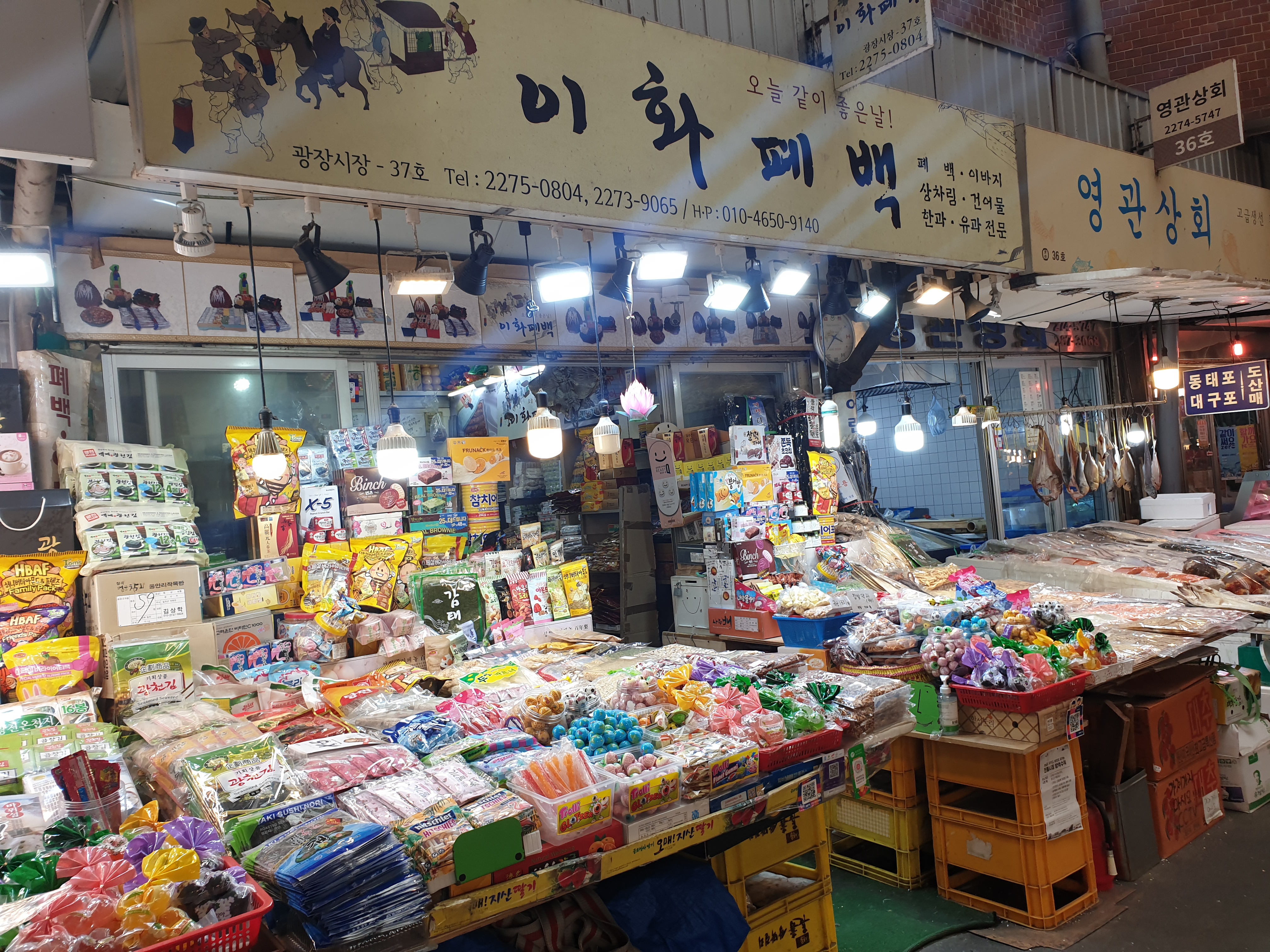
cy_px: 476
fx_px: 954
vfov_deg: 53.1
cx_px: 635
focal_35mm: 26
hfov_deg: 67.3
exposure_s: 1/120
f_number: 2.4
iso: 64
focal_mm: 4.3
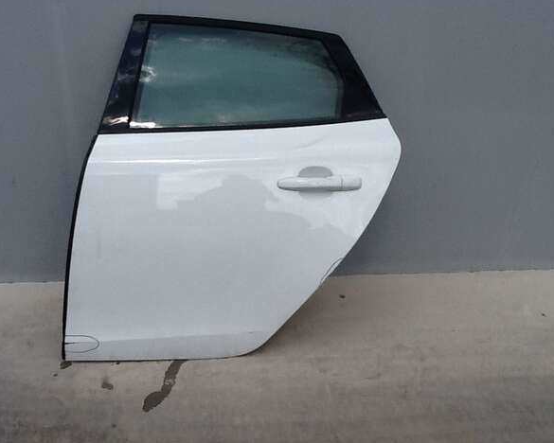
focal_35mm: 47
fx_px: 771
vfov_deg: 32.1
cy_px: 219
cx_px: 255
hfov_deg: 39.5
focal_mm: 2.03
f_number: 2.4
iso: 40
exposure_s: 1/1274
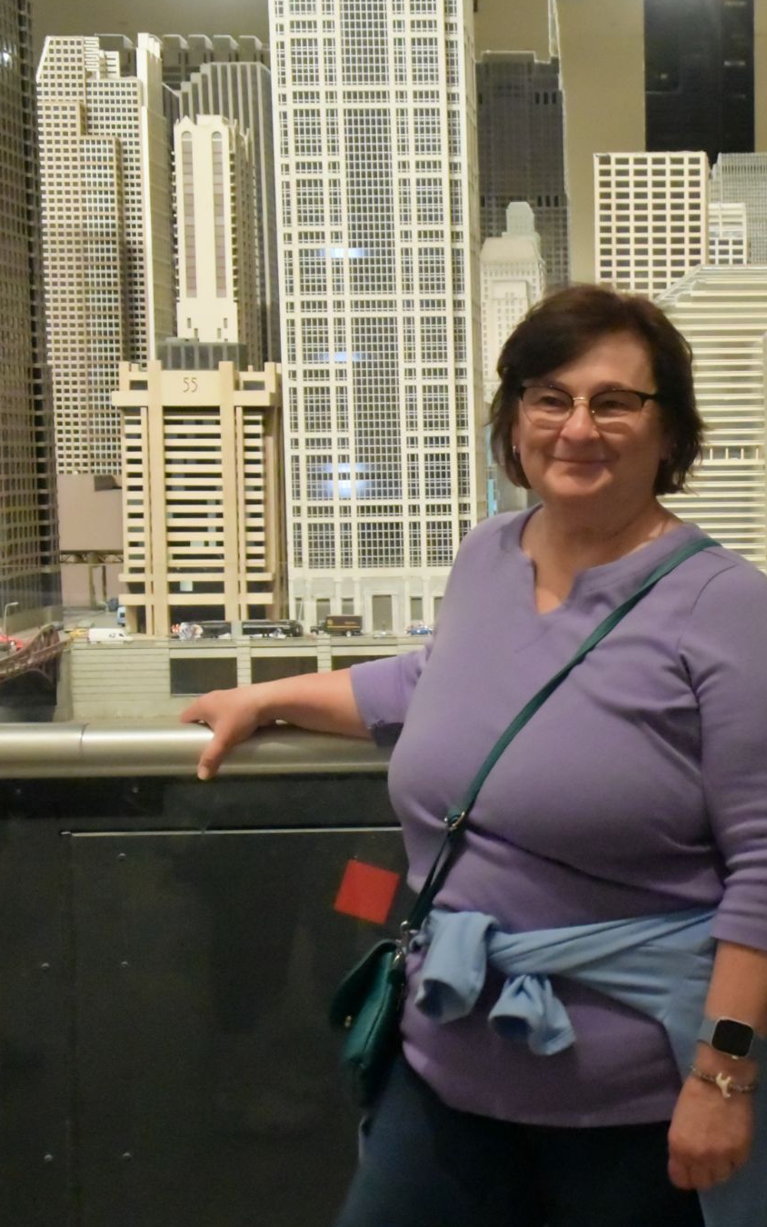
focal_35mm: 68
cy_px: 614
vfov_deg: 30.2
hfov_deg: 18.7
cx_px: 737
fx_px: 2274
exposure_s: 1/125
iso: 6400
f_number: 4.5
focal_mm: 16.5
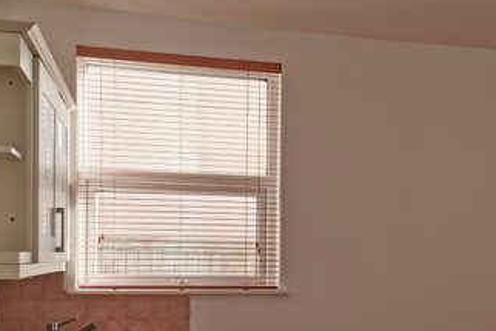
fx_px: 841
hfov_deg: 32.0
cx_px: 396
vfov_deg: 21.9
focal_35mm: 61
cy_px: 284
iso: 50
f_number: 1.6
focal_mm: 5.56
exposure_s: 1/517
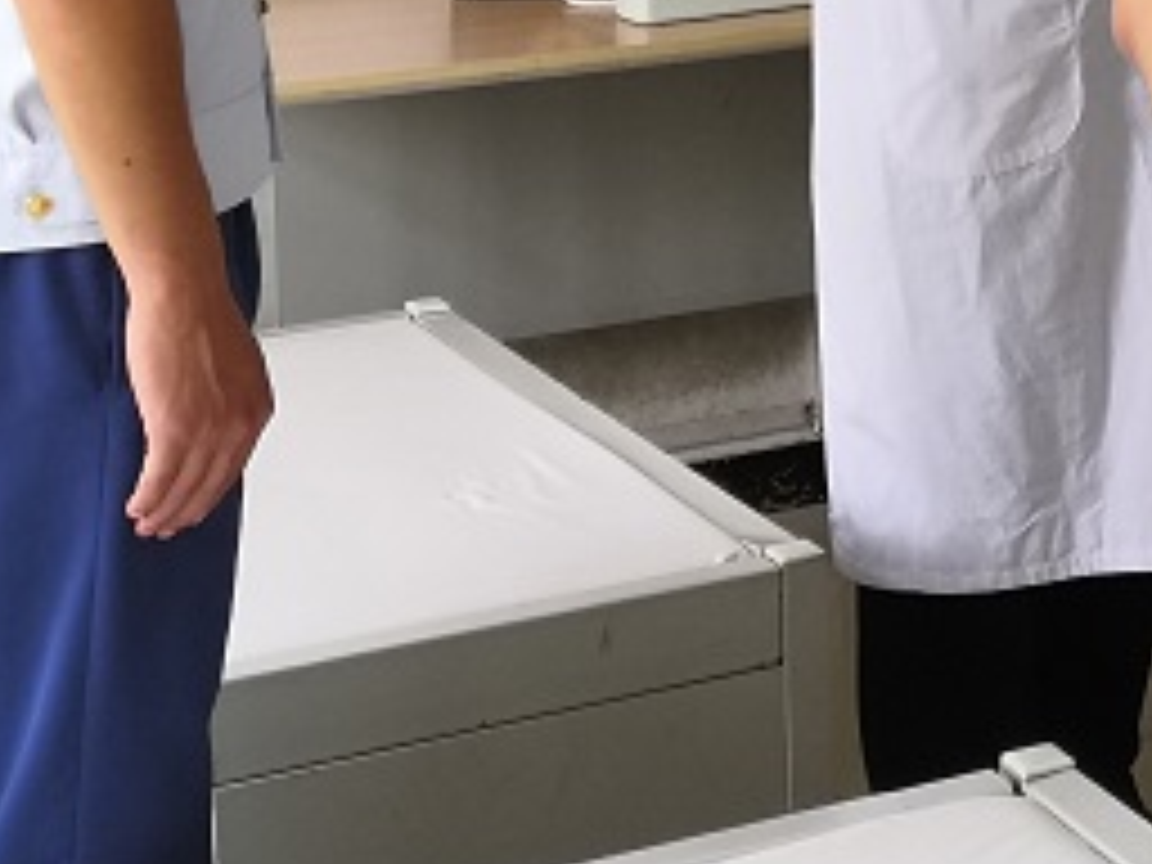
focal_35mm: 97
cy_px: -346
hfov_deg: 19.3
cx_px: 1305
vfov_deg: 14.4
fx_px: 3228
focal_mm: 3.95
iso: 100
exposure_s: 1/50
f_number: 1.8
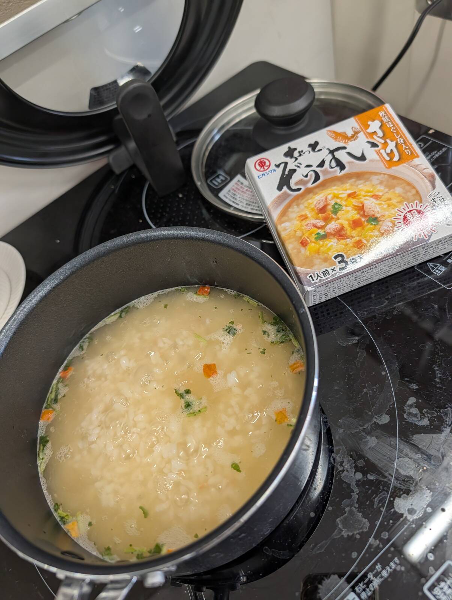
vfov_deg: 71.5
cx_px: 226
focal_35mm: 24
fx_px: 417
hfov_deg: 56.9
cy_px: 300
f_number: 1.68
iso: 393
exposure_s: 1/560
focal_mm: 6.9
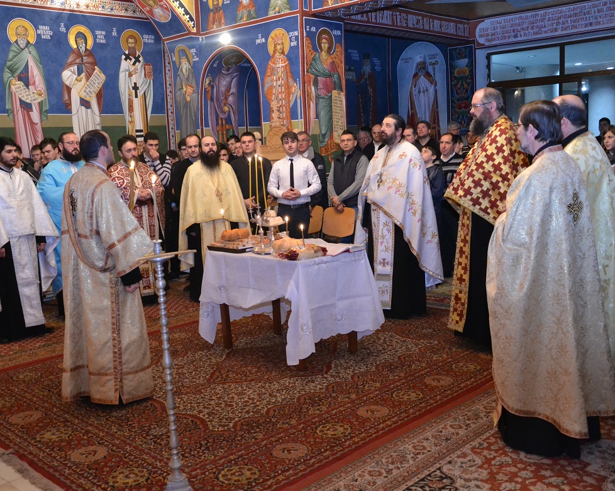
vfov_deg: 39.1
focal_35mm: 38
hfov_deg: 47.9
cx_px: 294
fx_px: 692
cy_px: 241
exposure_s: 1/40
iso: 3200
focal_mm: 22
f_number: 3.8
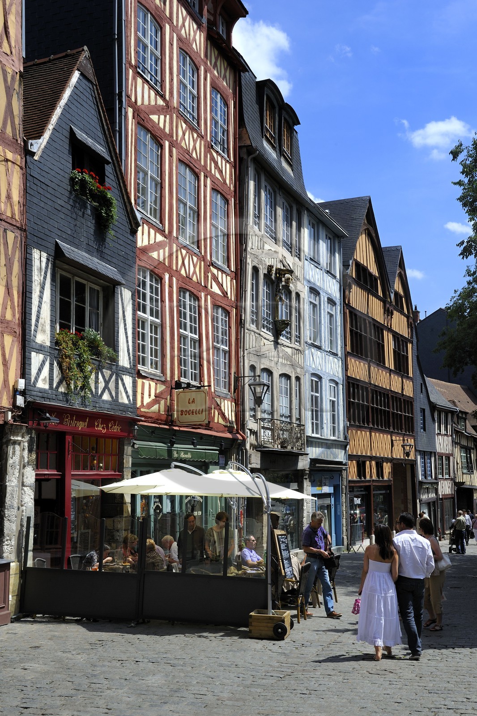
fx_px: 795
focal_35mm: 40
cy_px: 358
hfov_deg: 33.4
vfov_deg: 48.5
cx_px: 238
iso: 200
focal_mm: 40
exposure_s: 1/200
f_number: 14
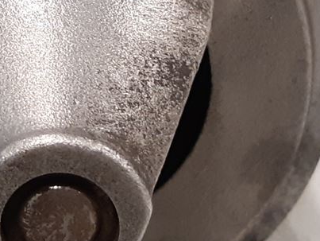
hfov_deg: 14.7
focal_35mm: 132
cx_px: -2
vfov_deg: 11.1
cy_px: -20
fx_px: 1221
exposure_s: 1/50
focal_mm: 3.93
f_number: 1.7
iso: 200
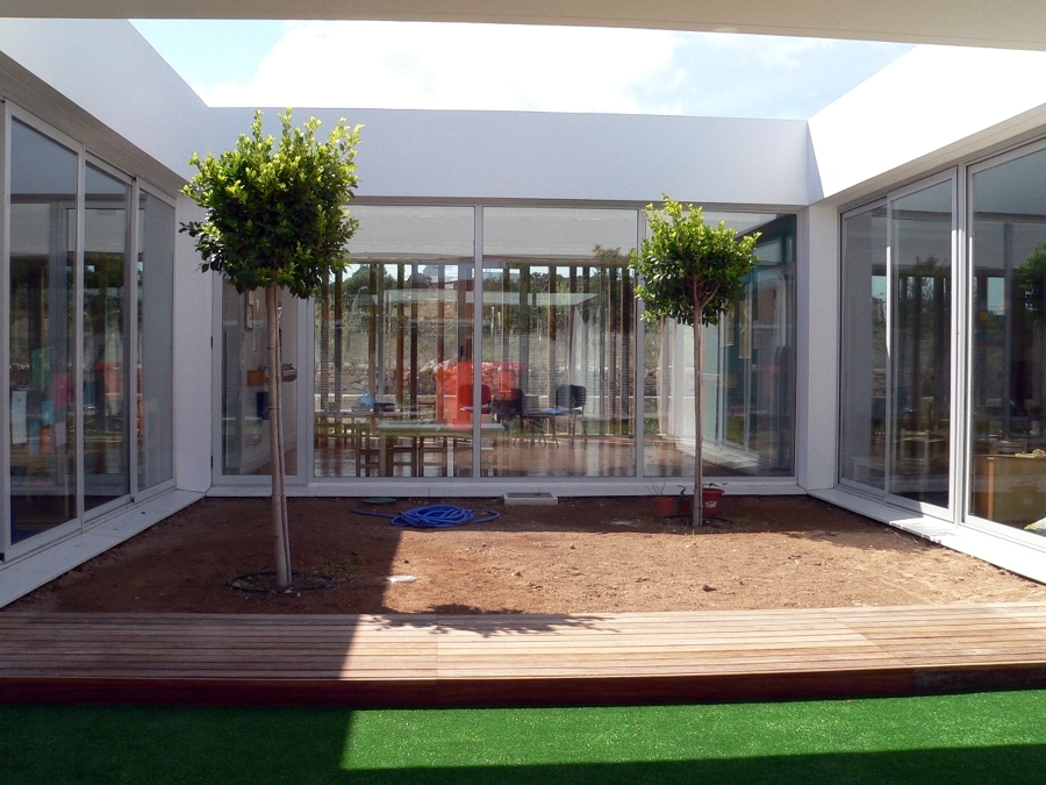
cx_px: 523
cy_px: 392
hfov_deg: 51.4
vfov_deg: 39.7
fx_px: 1088
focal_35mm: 36
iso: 100
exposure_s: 1/160
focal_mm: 6
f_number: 8
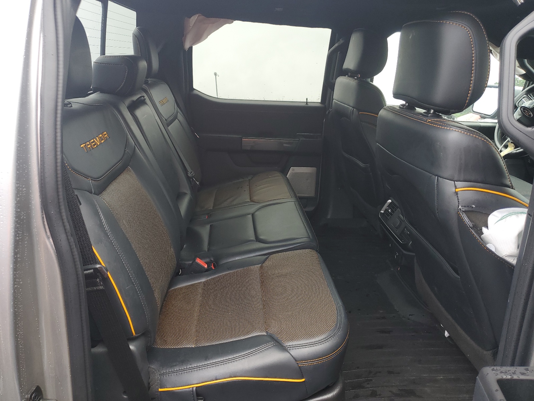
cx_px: 267
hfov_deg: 67.3
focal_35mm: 26
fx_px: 401
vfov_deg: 53.1
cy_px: 200
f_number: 1.5
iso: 50
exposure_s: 1/200
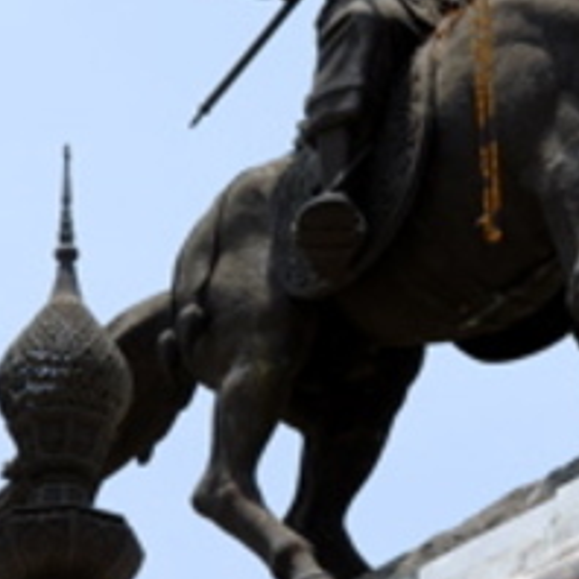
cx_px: 424
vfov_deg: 11.3
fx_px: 2933
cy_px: 295
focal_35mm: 155
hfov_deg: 11.3
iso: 100
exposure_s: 1/250
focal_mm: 50
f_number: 8
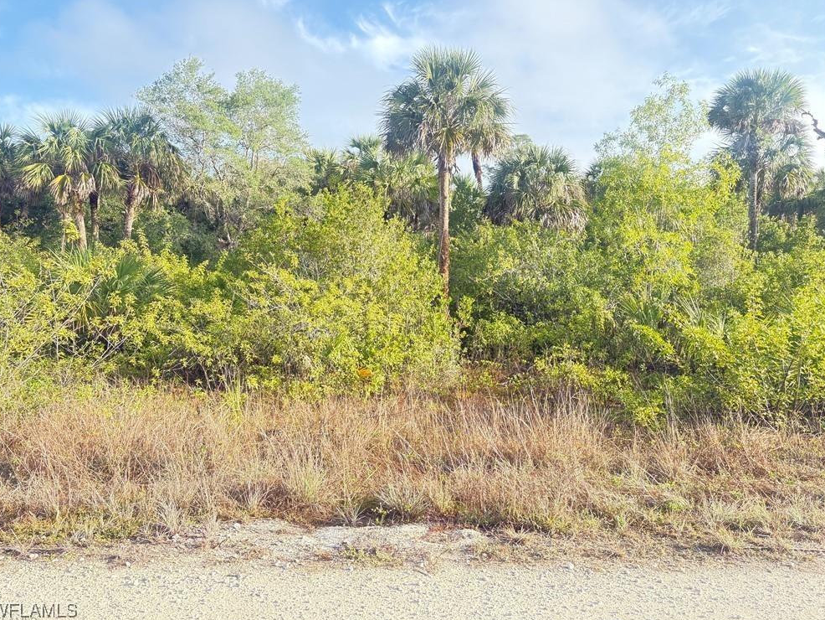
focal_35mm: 27
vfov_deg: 51.4
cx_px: 402
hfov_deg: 65.3
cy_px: 307
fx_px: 644
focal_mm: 5.96
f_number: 1.6
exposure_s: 1/390
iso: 64
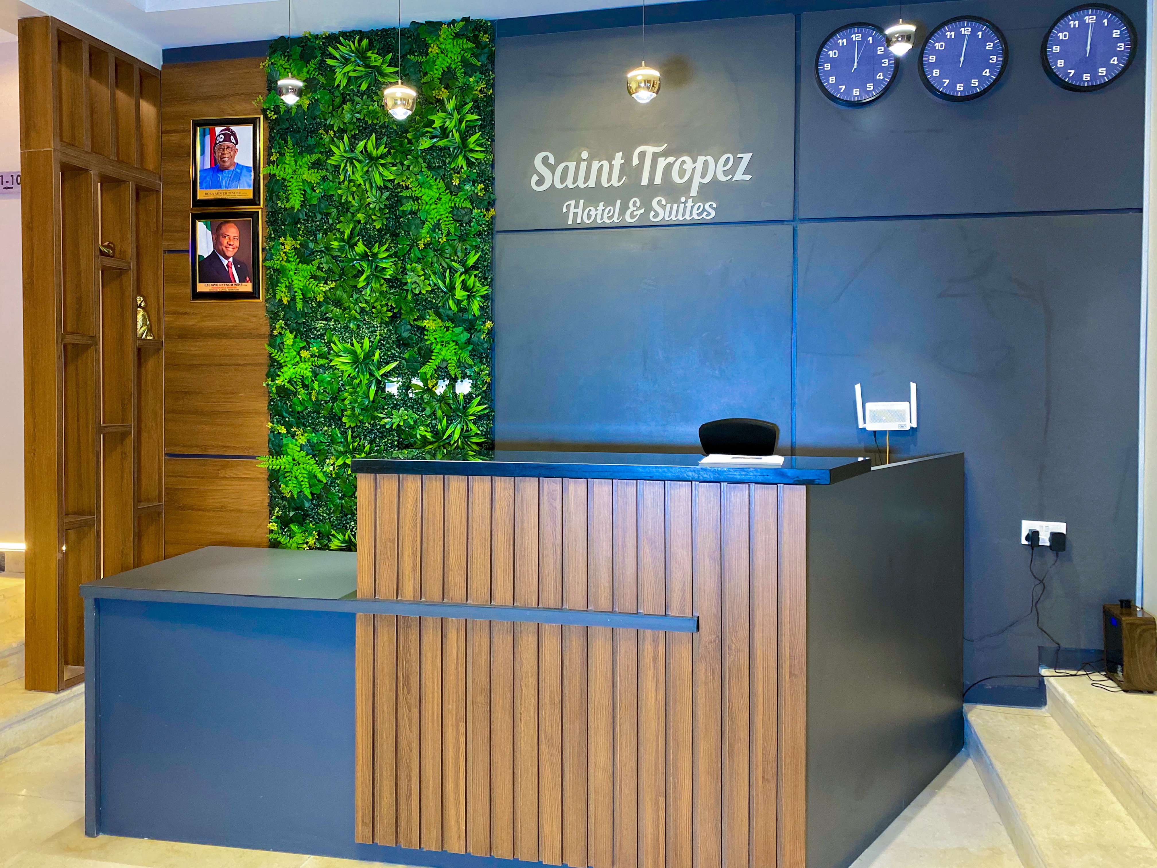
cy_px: 434
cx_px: 578
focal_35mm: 26
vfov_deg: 53.1
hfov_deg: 67.3
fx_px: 869
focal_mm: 4.25
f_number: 1.8
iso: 250
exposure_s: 1/50
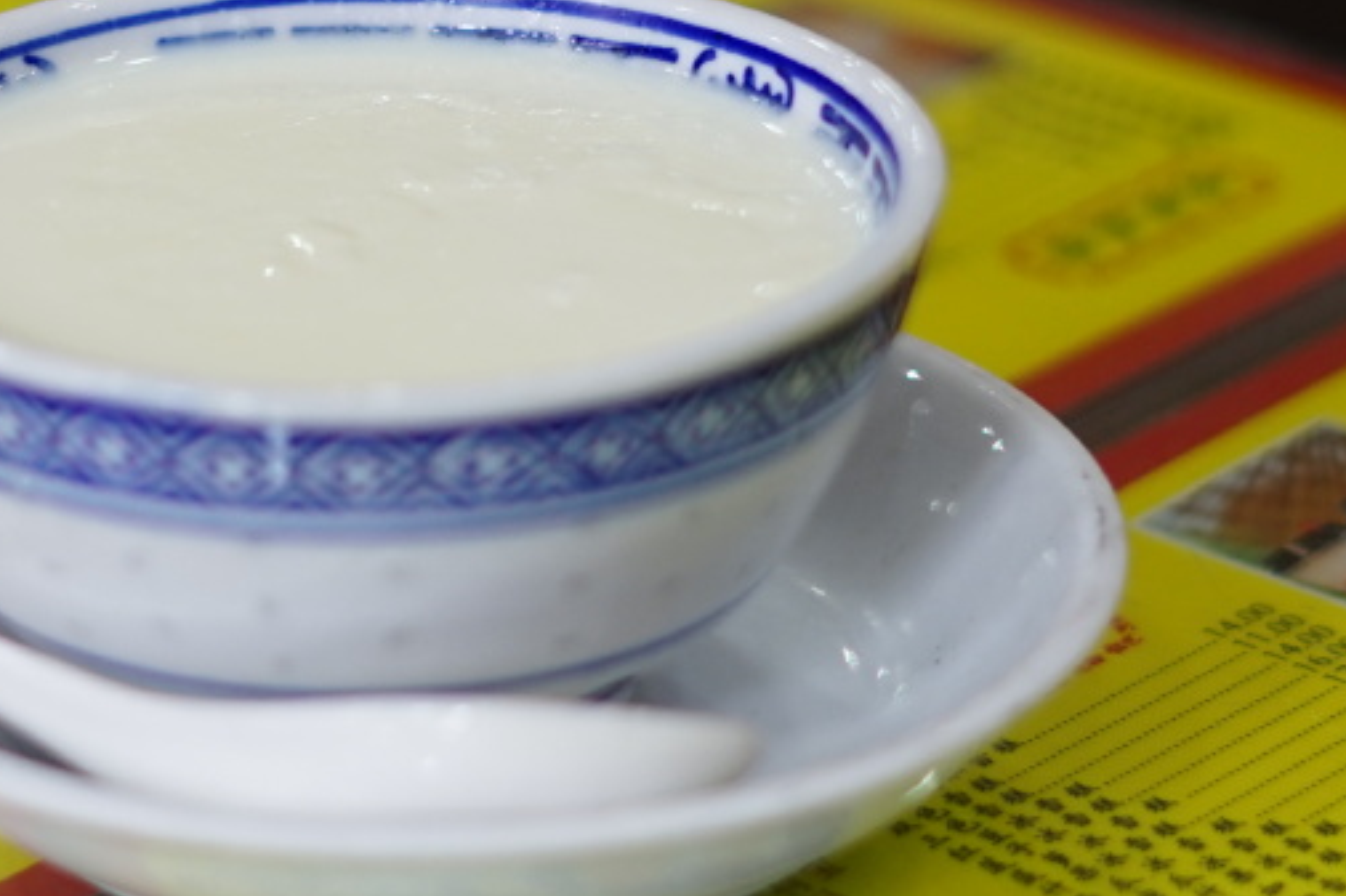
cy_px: 261
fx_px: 6653
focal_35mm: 178
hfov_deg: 11.5
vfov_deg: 7.7
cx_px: 279
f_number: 2.2
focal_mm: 50
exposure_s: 1/125
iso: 250
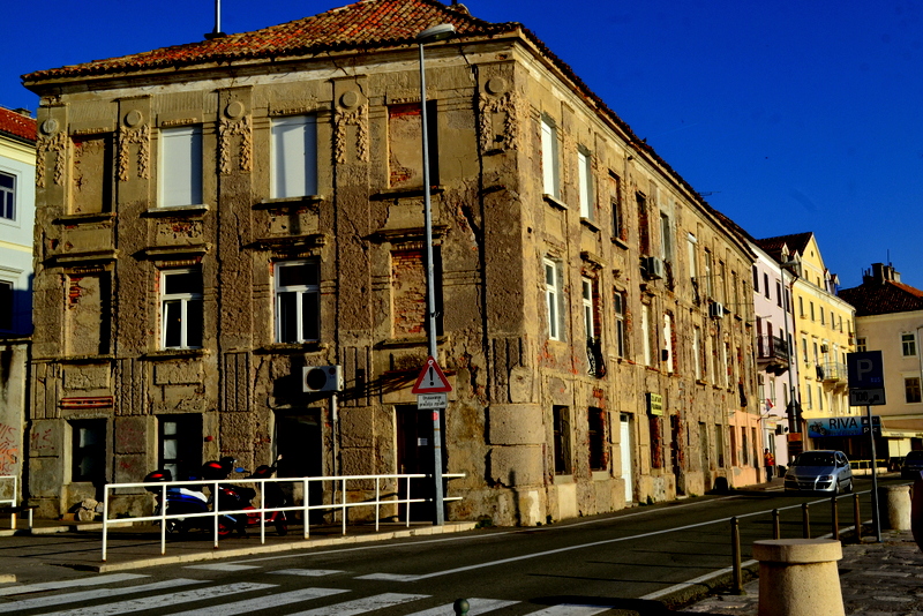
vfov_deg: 34.2
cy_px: 308
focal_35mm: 39
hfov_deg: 49.5
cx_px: 462
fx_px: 1000
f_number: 11
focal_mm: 26
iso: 360
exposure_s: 1/500
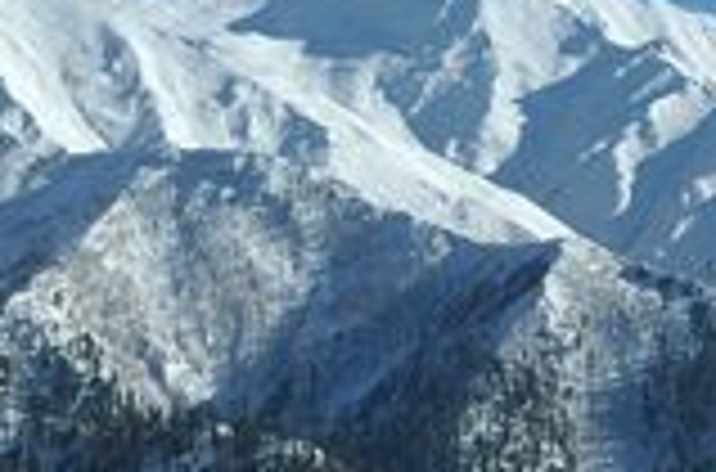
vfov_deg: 4.8
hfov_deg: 7.3
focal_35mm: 283
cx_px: 414
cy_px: 396
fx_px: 5612
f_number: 8
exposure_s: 1/1250
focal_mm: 50
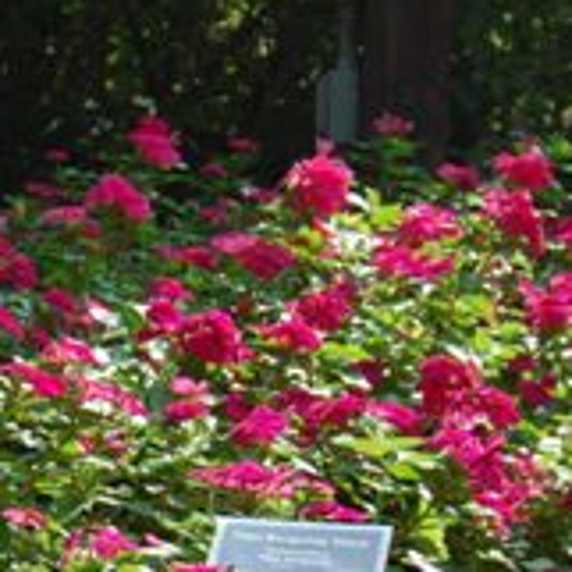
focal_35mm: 152
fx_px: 2842
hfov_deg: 11.3
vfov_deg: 11.2
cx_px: -57
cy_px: 718
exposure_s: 1/200
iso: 200
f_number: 7.1
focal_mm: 30
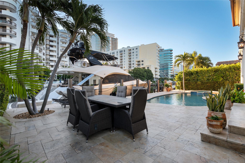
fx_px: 109
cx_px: 122
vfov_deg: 73.7
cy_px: 82
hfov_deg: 96.7
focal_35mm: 16
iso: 200
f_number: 7.1
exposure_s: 1/13
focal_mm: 16
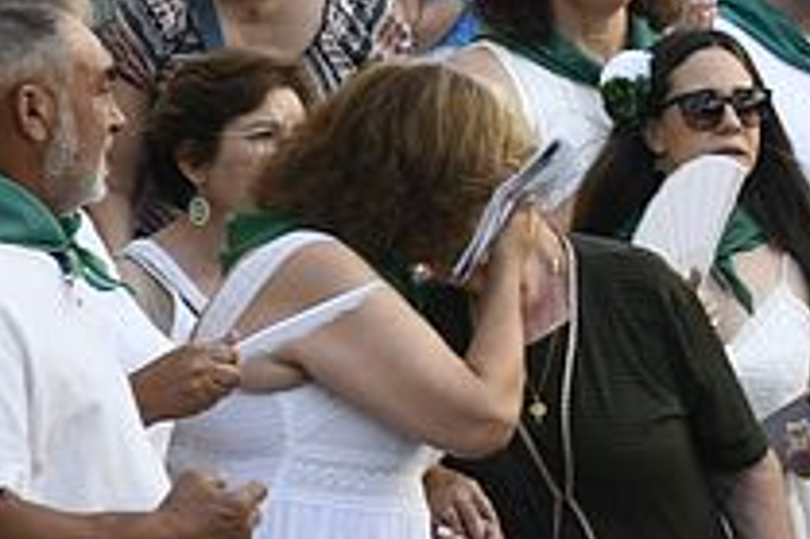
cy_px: 109
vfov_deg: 2.8
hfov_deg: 4.1
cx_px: 1946
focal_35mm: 489
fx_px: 10994
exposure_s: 1/200
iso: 250
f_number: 9
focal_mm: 85
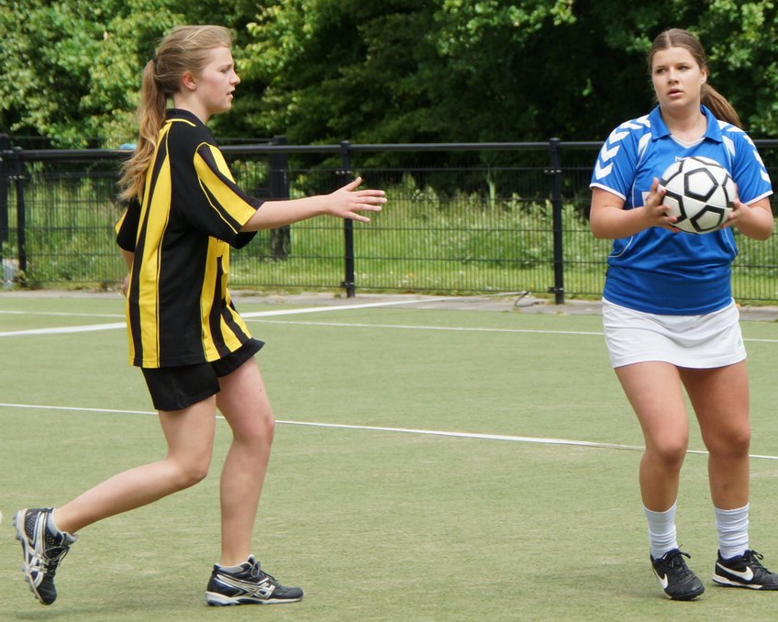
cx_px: 435
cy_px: 310
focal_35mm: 119
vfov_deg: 13.0
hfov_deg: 16.2
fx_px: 2739
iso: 200
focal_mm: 70
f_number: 6.3
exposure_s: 1/500
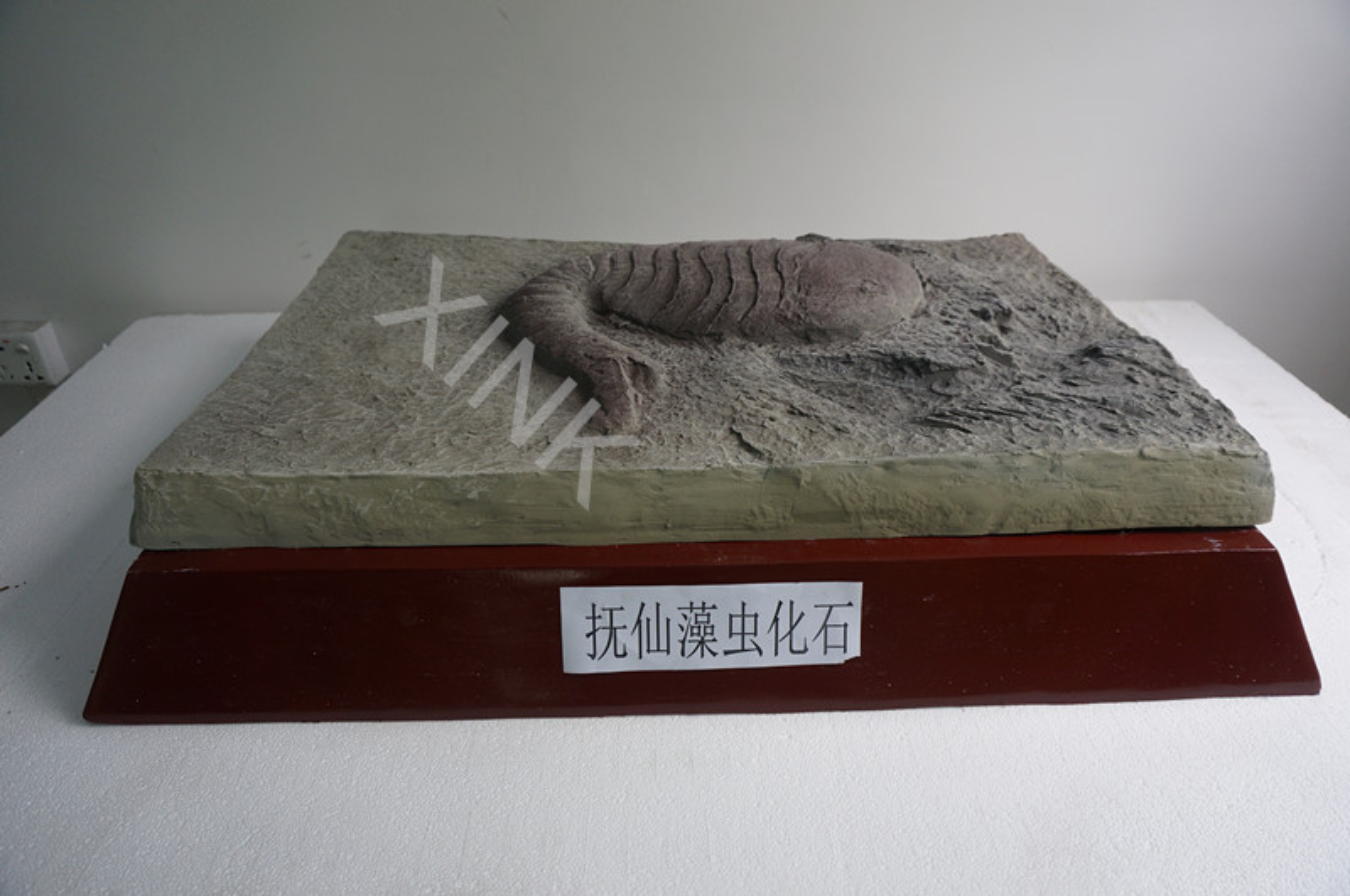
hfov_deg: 73.8
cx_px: 675
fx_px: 899
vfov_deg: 53.0
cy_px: 448
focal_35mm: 24
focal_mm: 16
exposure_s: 1/60
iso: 320
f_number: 4
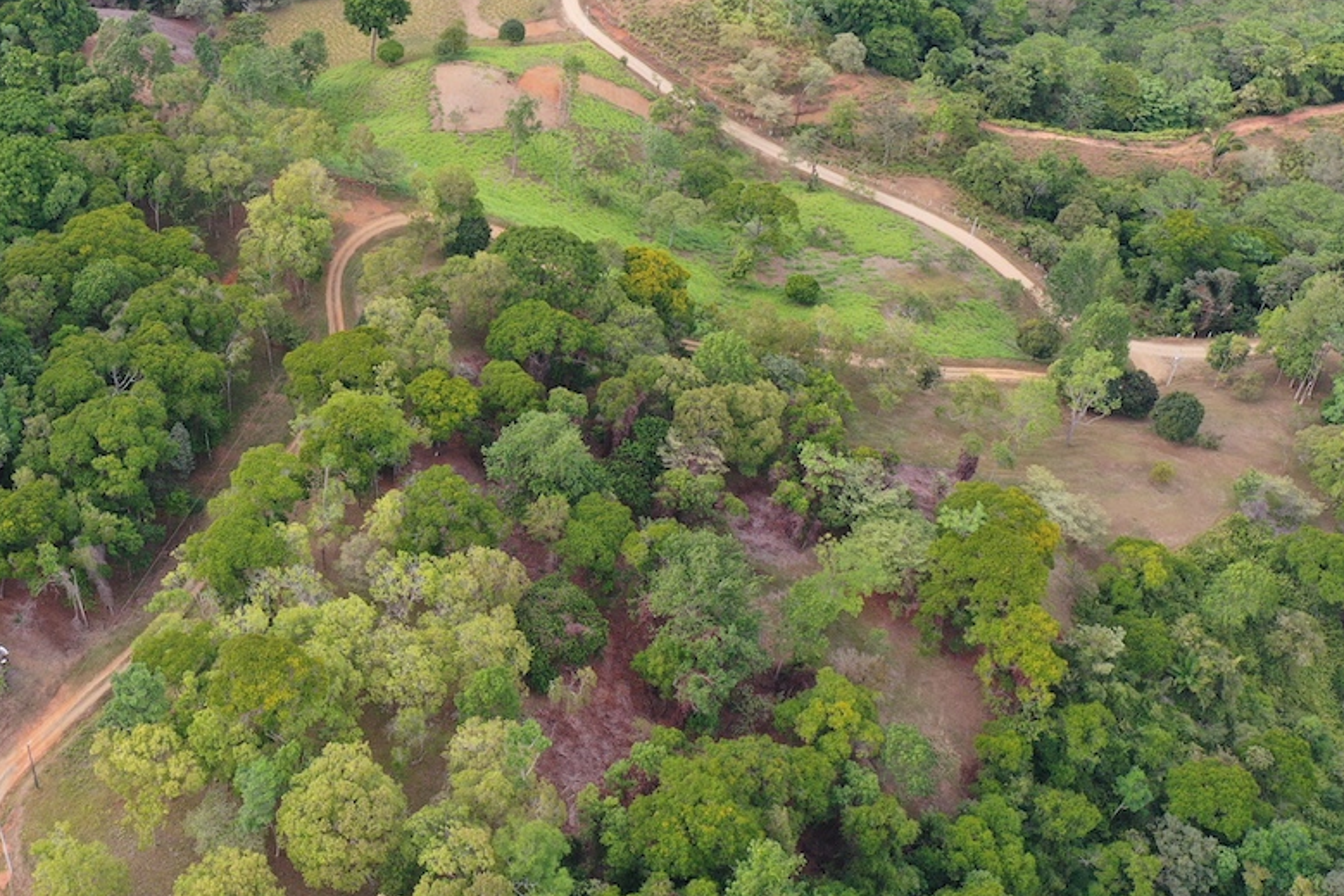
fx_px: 1717
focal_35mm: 46
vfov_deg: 28.8
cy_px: 217
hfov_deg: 42.1
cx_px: 431
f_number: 4.5
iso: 100
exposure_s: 1/160
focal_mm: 10.26
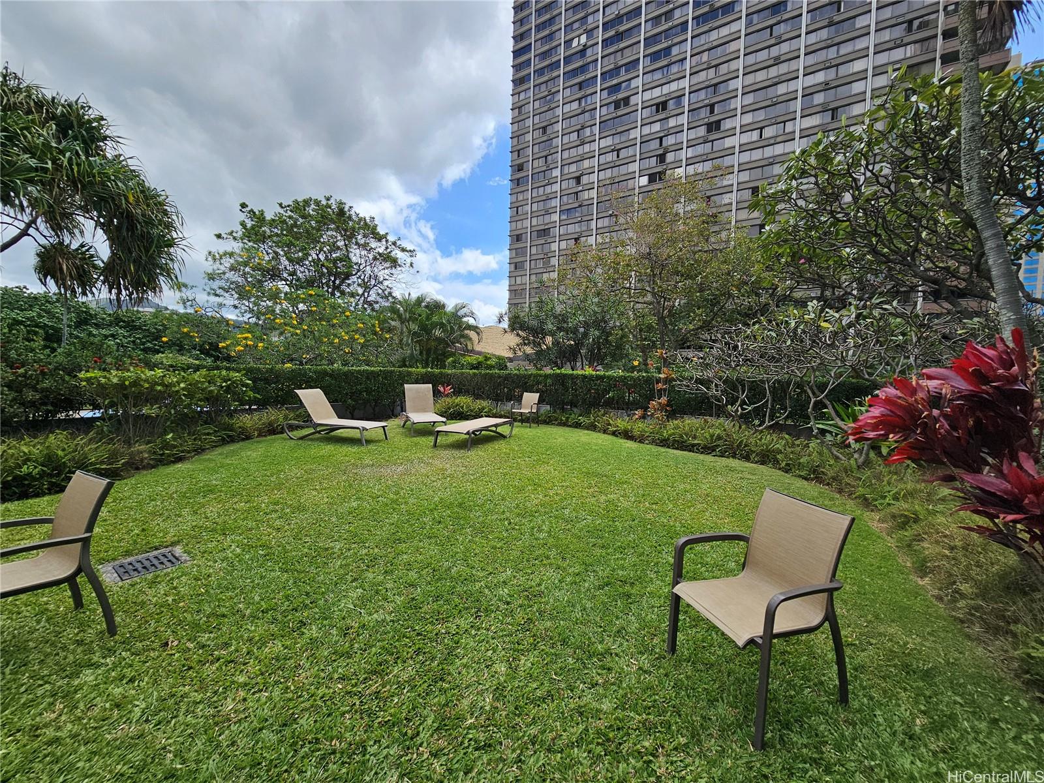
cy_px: 392
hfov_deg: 106.2
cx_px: 522
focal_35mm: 13
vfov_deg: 89.9
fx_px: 392
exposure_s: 1/1429
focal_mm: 2.2
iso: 50
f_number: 2.2
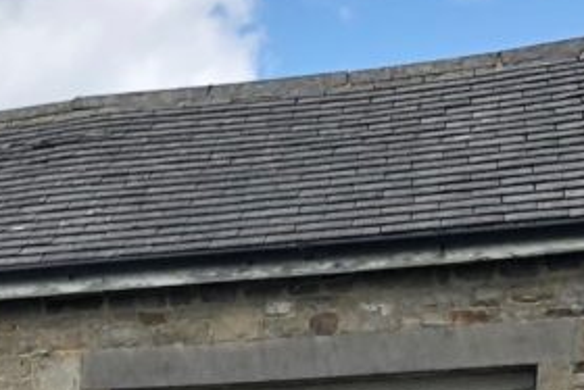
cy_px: 669
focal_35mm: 133
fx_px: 2159
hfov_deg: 13.6
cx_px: -498
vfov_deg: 9.9
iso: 20
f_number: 1.8
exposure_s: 1/1389
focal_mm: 3.99
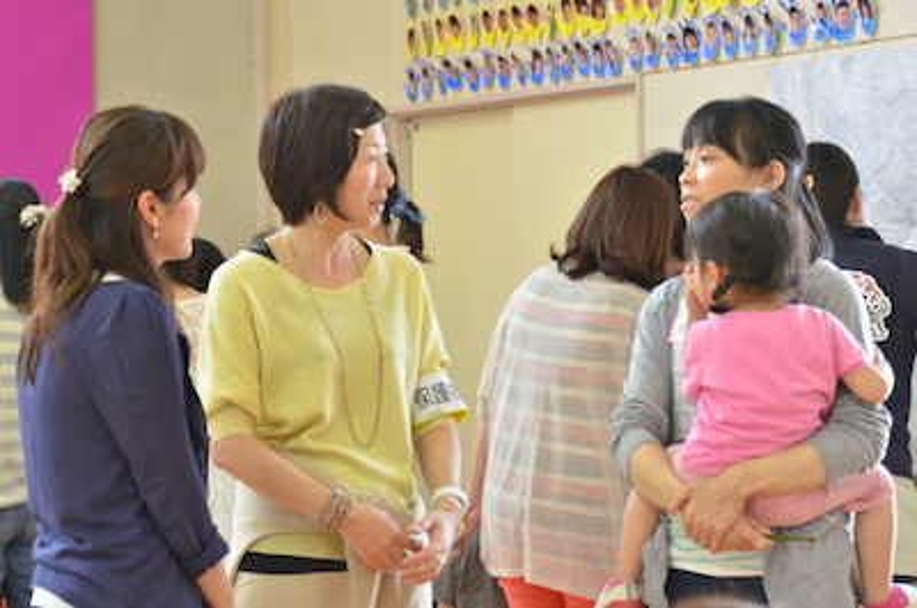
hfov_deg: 15.2
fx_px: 3432
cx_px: 458
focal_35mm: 135
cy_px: 304
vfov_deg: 10.1
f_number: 5.3
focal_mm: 90
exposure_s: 1/60
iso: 2500
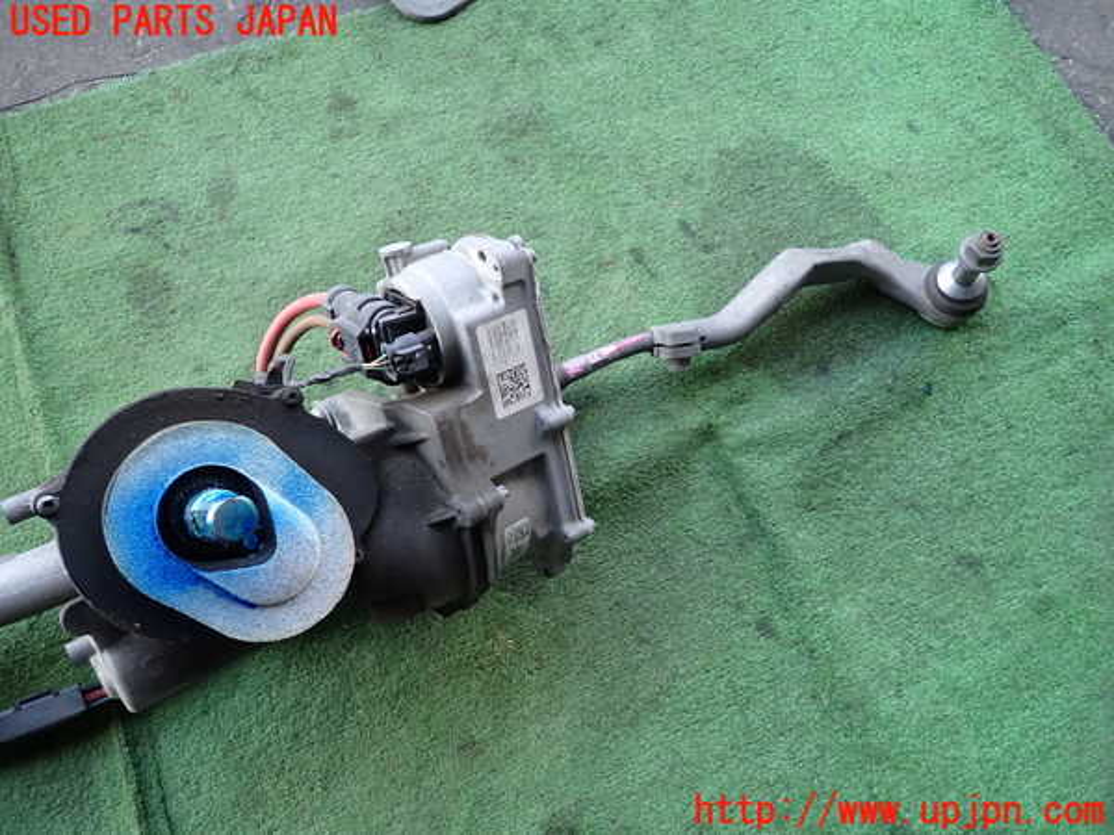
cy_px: 418
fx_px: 805
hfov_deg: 69.4
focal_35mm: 25
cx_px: 557
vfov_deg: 54.9
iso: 125
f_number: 2
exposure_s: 1/125
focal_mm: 4.5
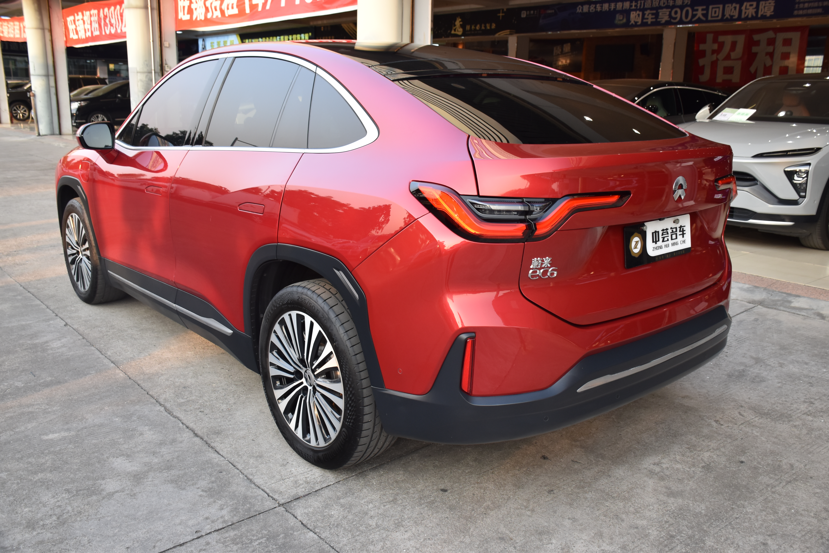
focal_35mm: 33
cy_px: 276
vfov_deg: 40.0
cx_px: 414
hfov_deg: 57.2
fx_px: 760
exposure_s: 1/125
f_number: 5.6
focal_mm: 22
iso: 400
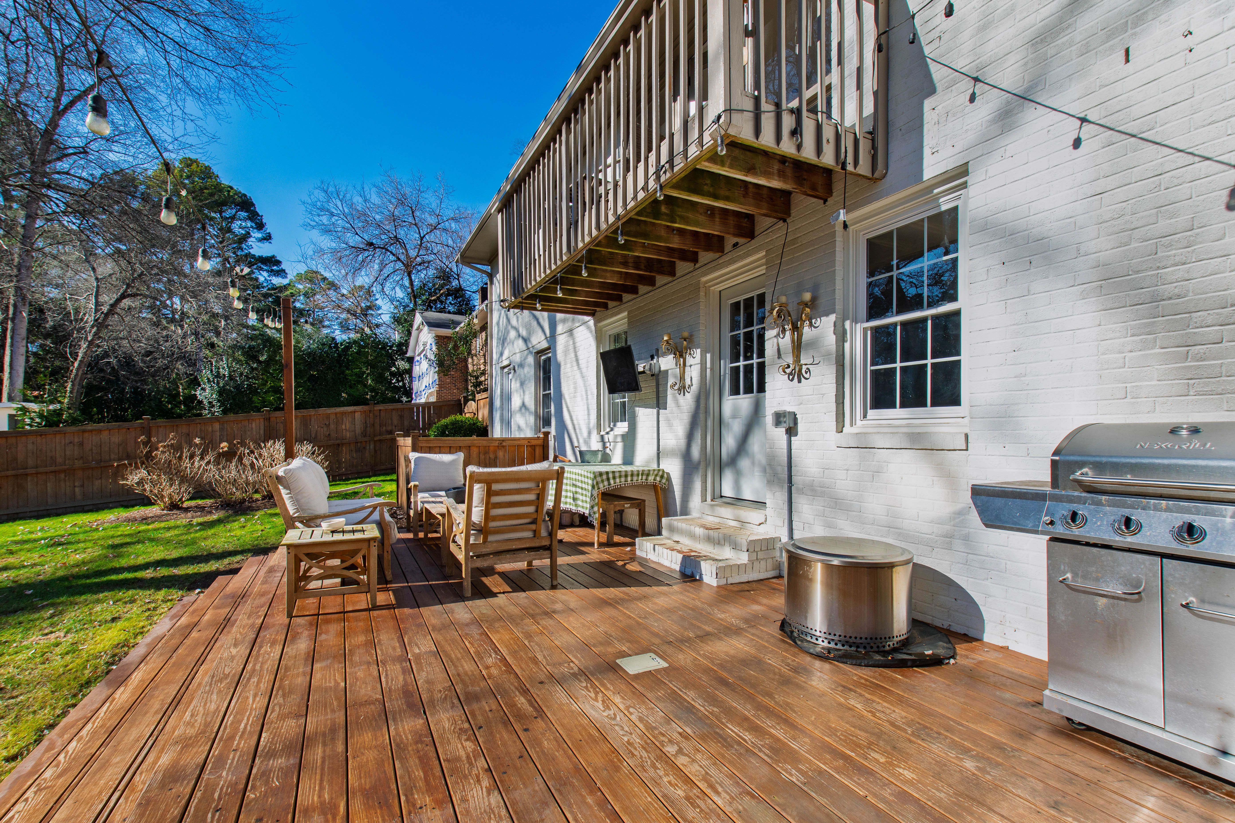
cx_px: 618
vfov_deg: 77.3
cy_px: 412
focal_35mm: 15
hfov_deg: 100.4
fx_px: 515
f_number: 8
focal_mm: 10
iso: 100
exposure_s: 1/200
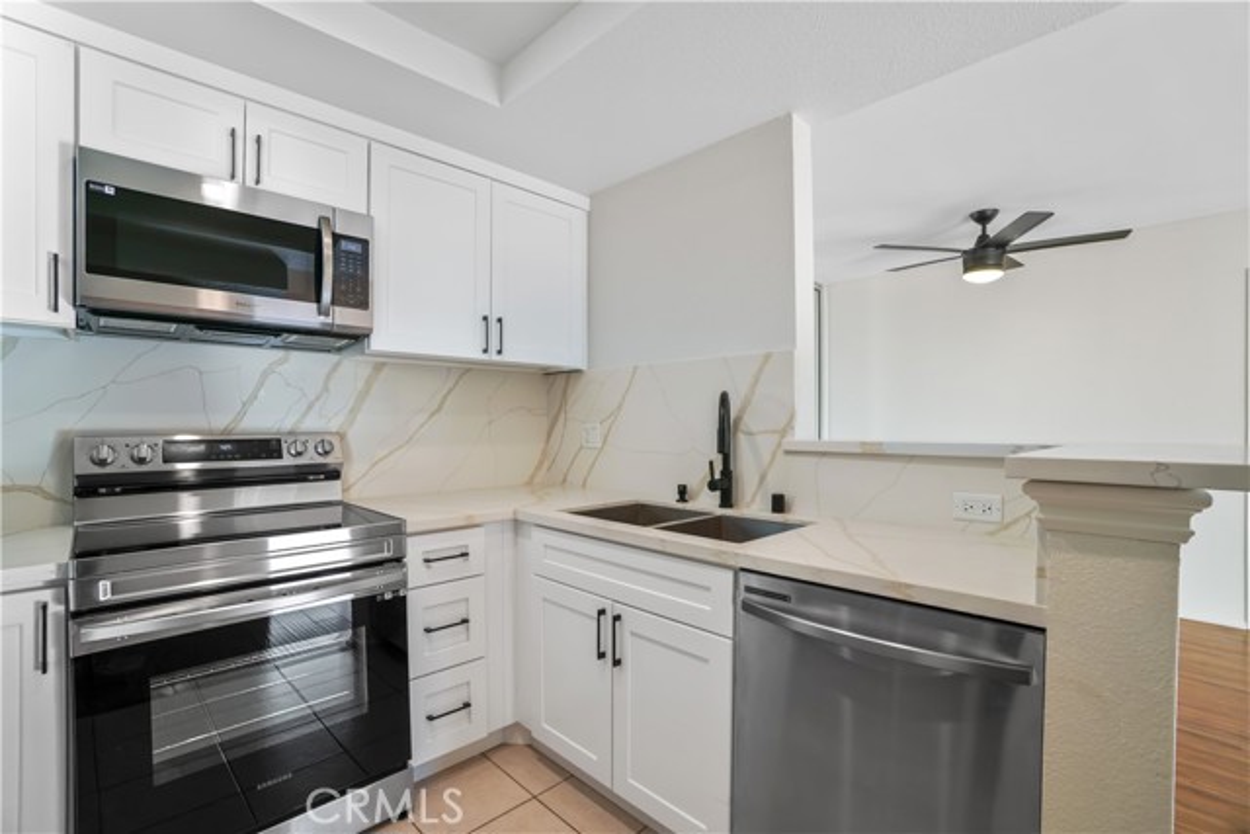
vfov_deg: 77.4
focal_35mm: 15
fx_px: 521
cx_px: 625
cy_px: 417
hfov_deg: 100.4
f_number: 4.5
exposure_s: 1/40
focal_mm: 10
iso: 100
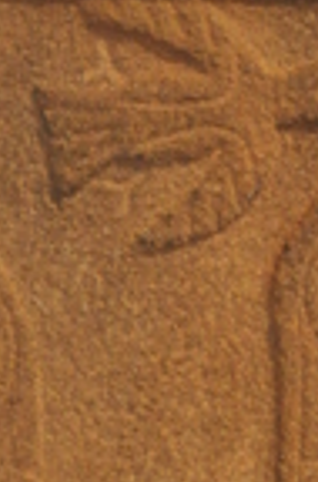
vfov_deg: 12.2
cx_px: -35
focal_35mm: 166
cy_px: 546
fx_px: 2215
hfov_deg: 8.1
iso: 2000
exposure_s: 1/100
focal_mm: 24
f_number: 5
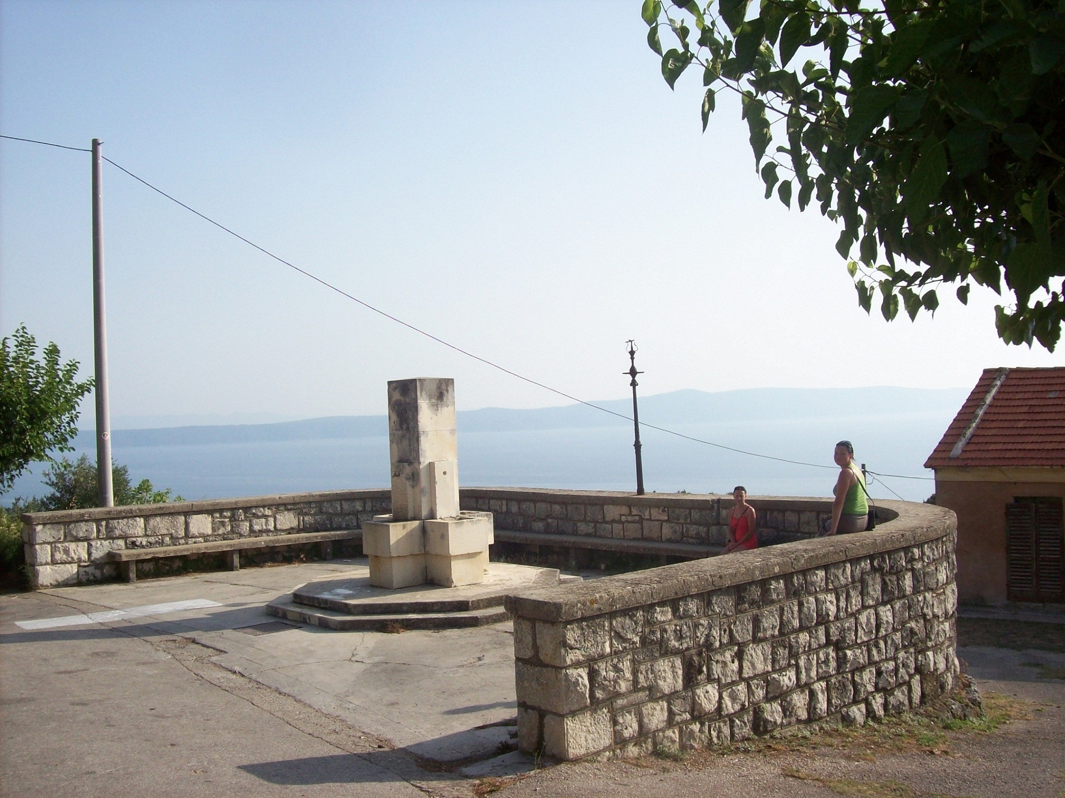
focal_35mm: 36
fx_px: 1107
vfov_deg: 39.6
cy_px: 399
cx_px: 532
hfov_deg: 51.4
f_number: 4.8
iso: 80
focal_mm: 6
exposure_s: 1/493
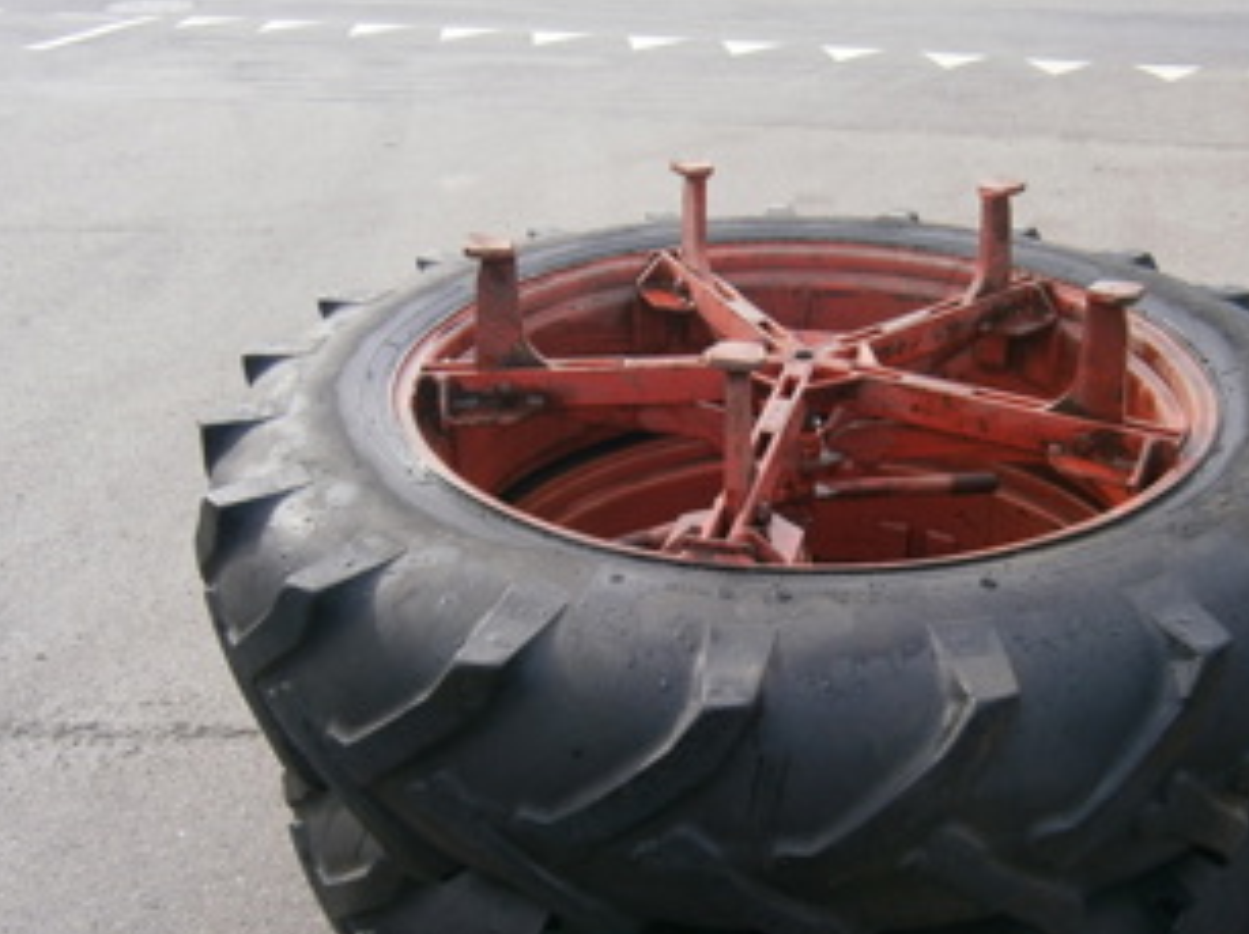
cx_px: 796
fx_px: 1226
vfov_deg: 41.4
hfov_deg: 53.3
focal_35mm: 34
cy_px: 595
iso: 80
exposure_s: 1/320
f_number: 2.8
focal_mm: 4.7
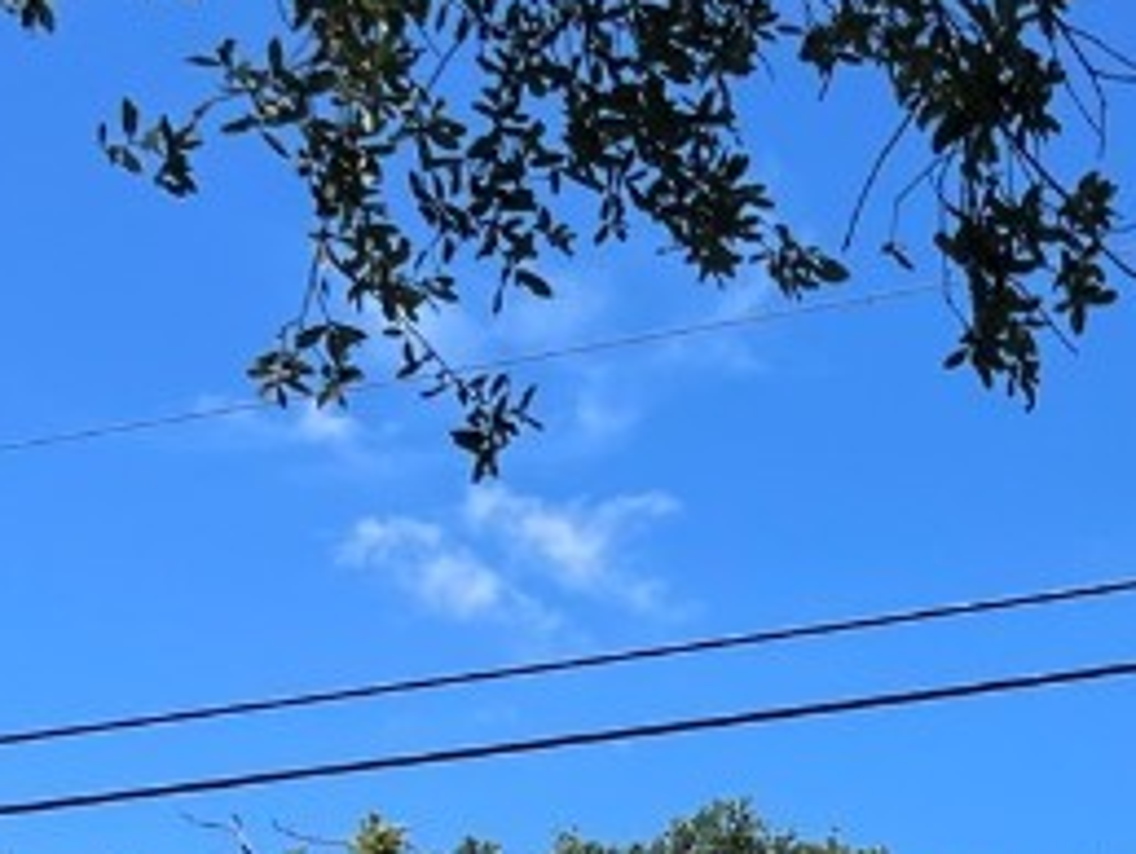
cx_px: 1497
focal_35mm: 103
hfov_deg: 17.8
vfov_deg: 13.4
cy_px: 1334
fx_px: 3383
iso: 50
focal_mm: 5.7
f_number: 1.5
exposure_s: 1/3571
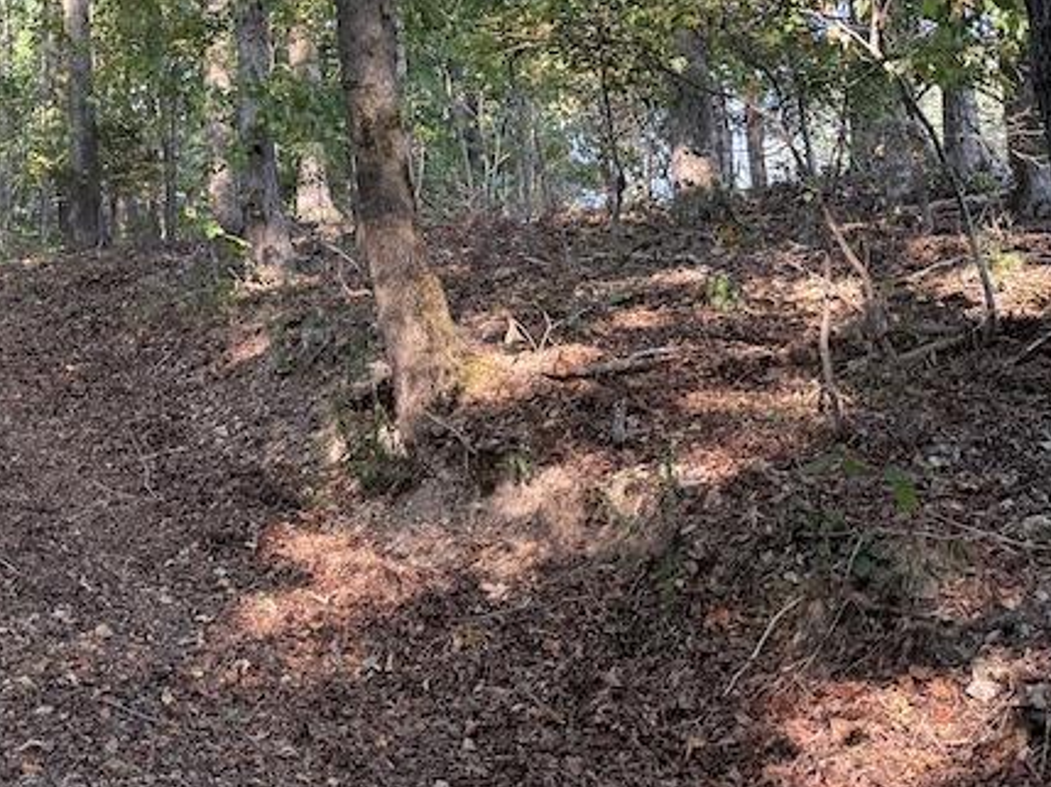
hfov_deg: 31.7
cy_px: 7
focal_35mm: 56
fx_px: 1699
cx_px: -7
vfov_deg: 24.9
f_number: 1.78
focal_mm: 6.76
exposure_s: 1/232
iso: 160
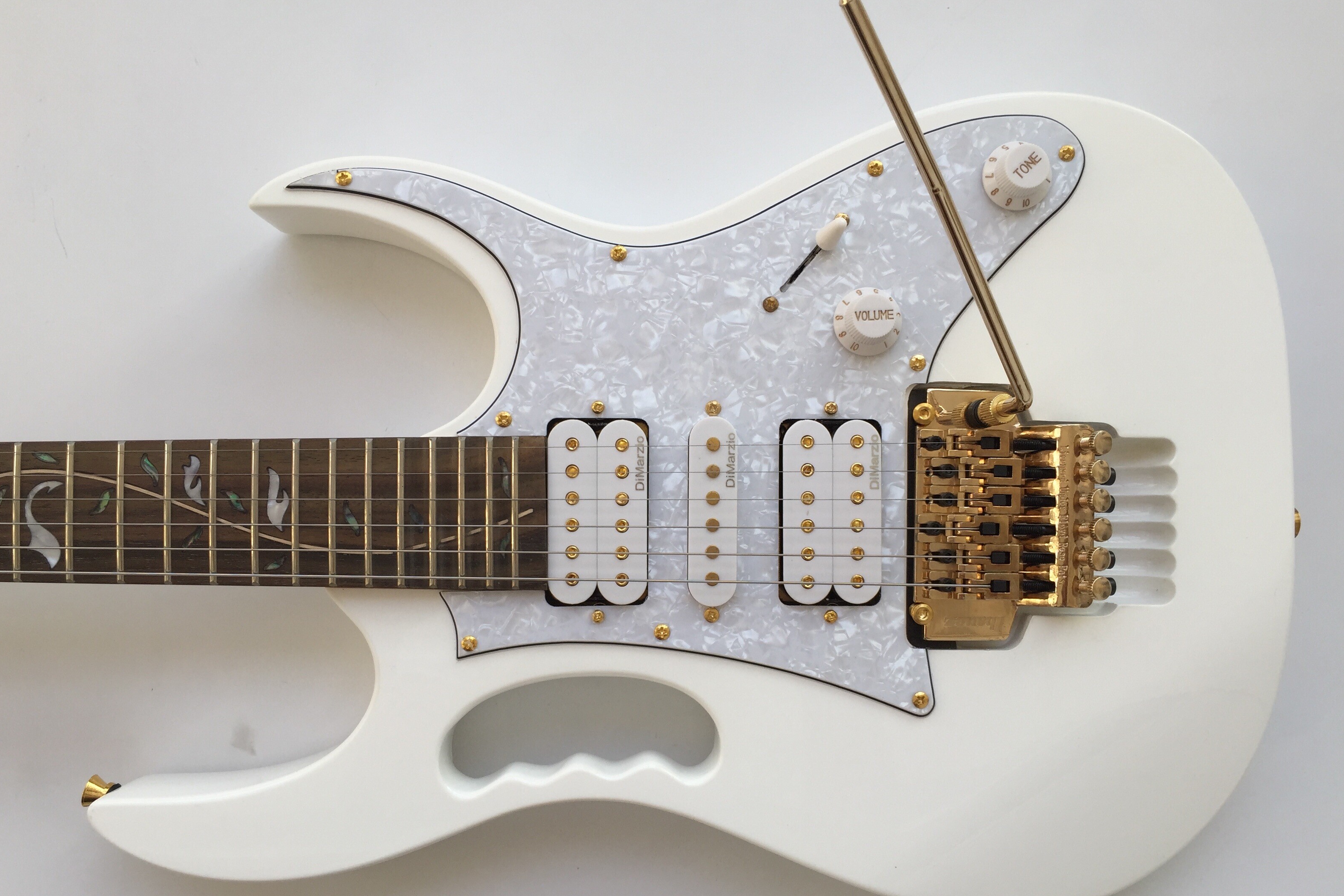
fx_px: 1157
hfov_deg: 60.3
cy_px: 507
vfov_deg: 42.2
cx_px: 666
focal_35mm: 31
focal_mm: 4.15
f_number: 2.2
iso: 32
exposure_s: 1/191
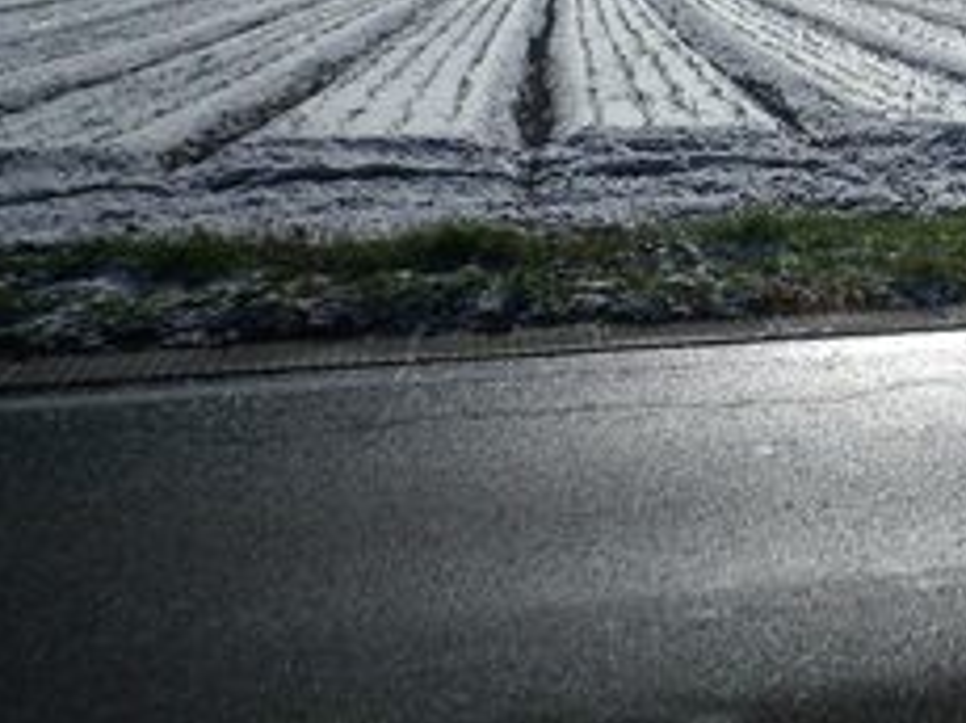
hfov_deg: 29.0
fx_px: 1701
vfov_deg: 22.8
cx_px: 1037
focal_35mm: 61
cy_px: -32
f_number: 7.8
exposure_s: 1/800
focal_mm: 5.05
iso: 80
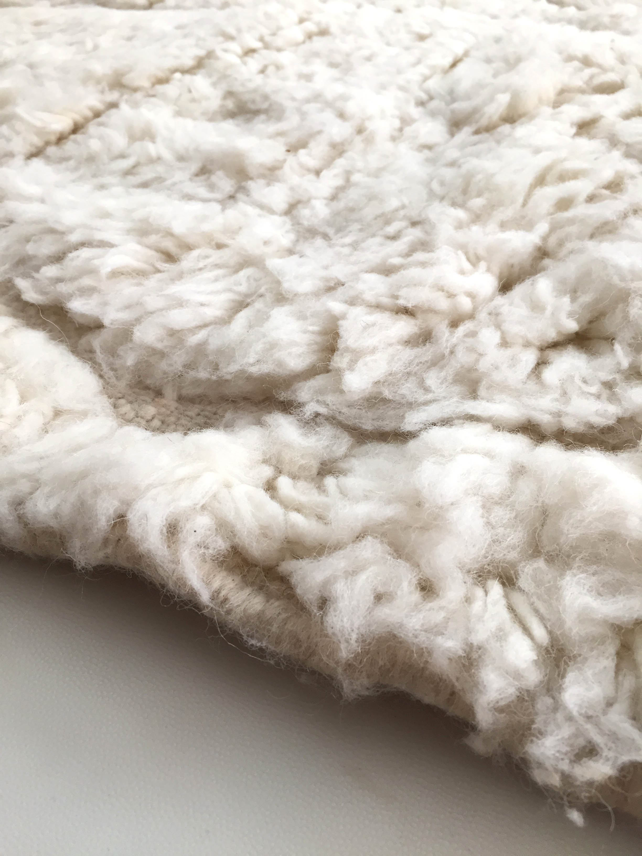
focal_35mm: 29
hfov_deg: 48.2
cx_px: 321
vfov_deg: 61.7
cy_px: 428
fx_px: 717
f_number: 2.2
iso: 40
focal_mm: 4.15
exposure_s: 1/33
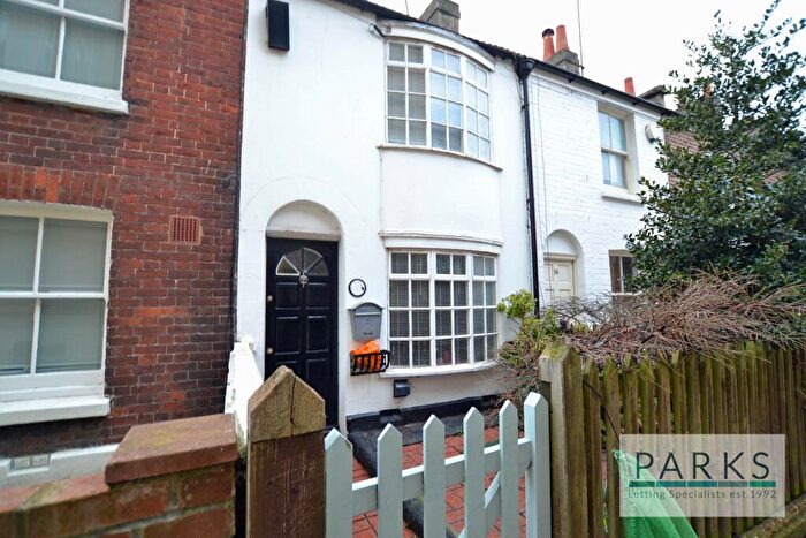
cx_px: 403
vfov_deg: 77.4
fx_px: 336
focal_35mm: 15
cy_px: 269
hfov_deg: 100.4
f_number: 3.5
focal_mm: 10
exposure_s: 1/40
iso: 100
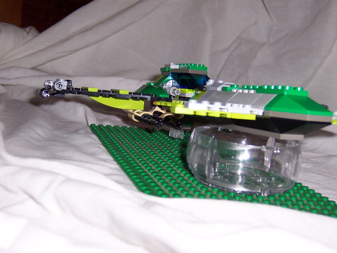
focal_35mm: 67
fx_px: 652
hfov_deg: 29.0
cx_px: 168
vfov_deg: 21.9
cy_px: 126
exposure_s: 1/60
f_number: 3.4
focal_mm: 10.4
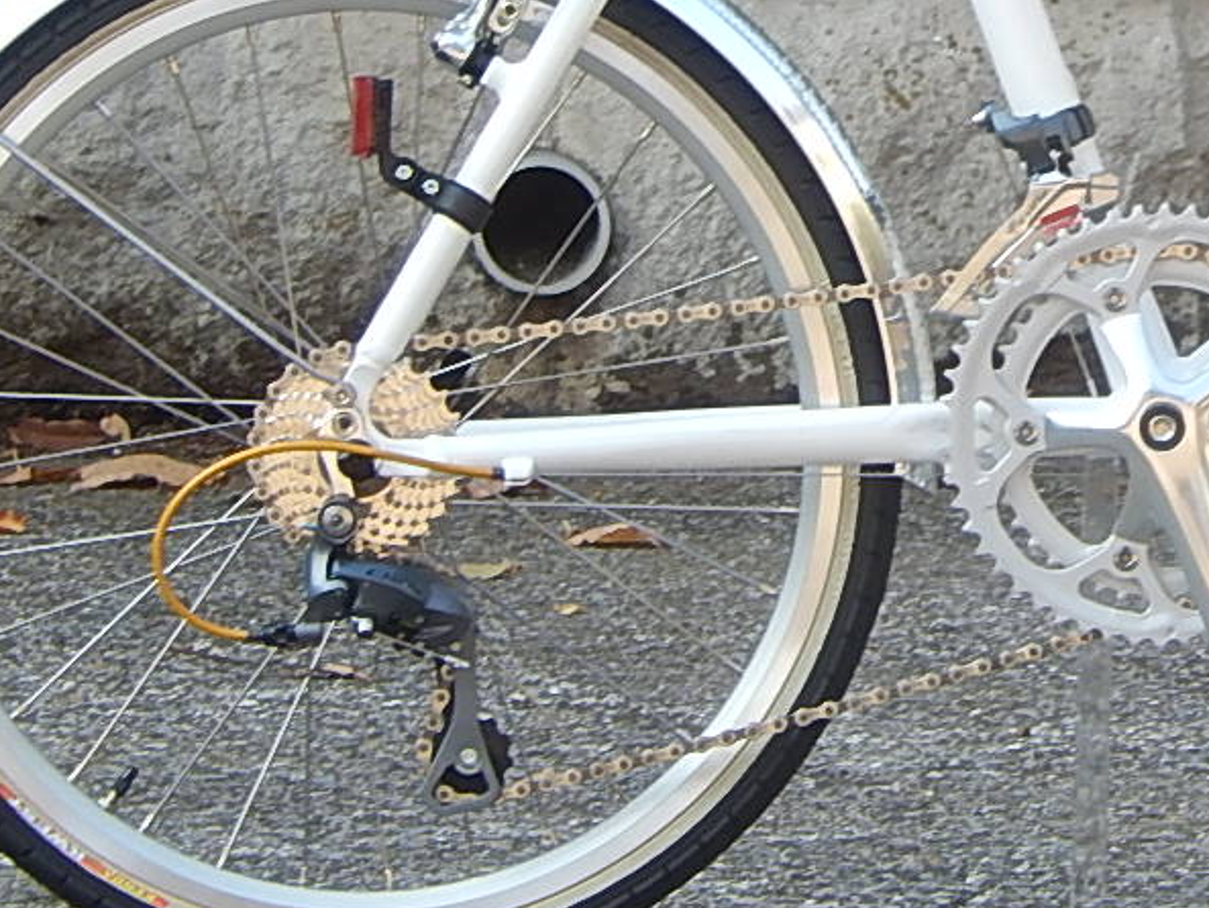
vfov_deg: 2.6
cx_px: 1256
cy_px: 16
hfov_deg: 3.4
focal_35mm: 580
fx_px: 20261
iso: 125
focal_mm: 38.6
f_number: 5.8
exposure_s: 1/60
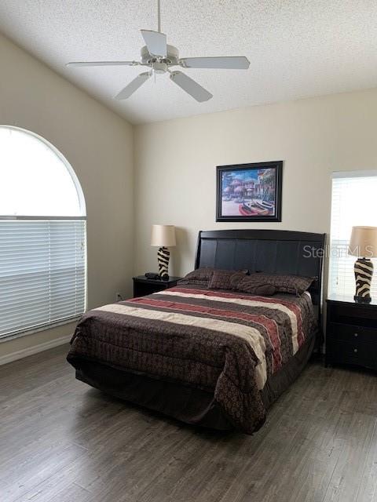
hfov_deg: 53.1
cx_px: 188
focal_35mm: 26
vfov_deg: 67.3
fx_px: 378
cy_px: 251
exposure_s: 1/60
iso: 50
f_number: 1.8
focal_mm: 4.25
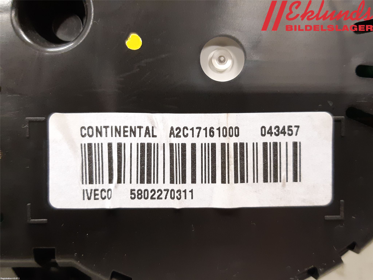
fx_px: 280
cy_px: 140
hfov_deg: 67.3
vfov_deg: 53.1
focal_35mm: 26
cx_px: 186
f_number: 1.7
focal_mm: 3.93
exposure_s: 1/33
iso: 250
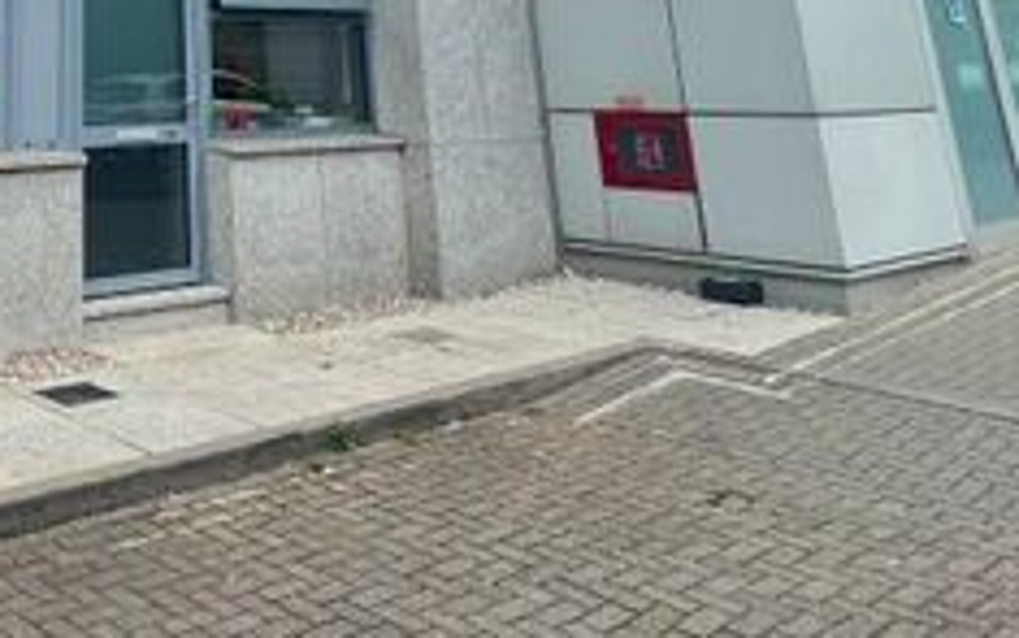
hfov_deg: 44.1
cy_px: -354
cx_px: 108
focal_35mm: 41
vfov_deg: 23.8
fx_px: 1139
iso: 32
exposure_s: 1/185
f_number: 1.8
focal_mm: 1.57
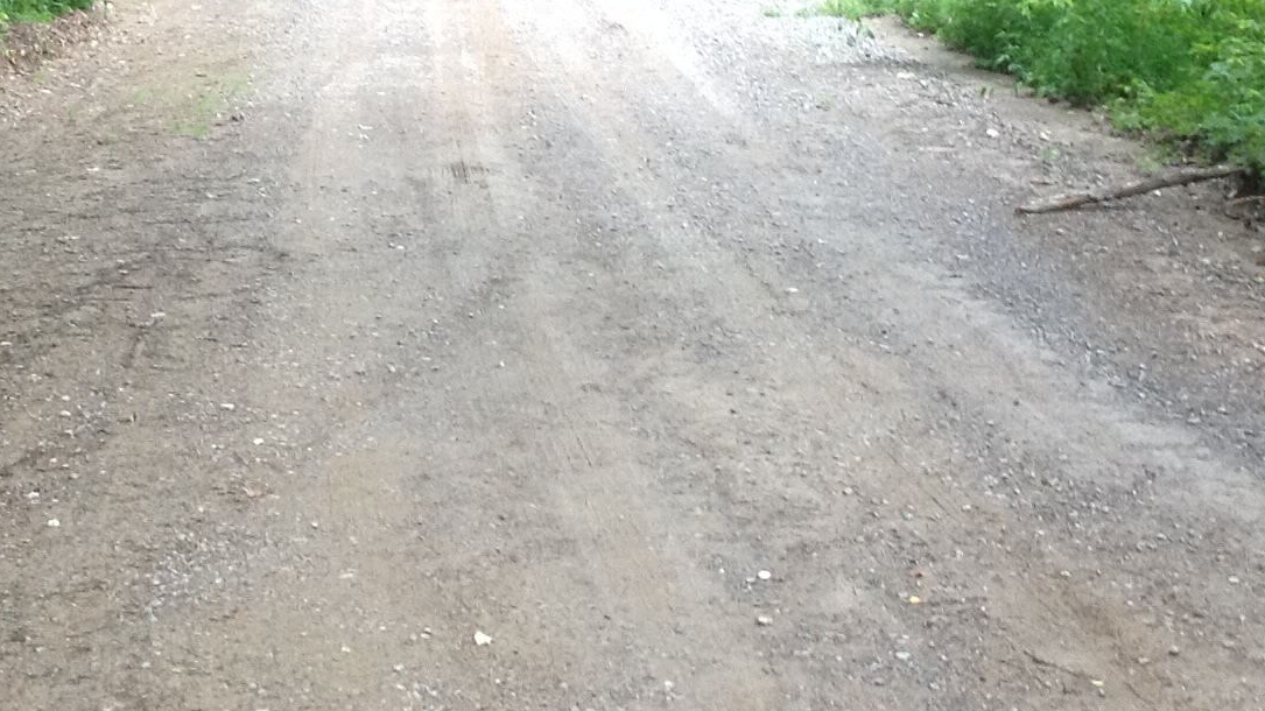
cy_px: 19
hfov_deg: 23.4
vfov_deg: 13.1
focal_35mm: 91
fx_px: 3052
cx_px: 602
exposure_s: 1/15
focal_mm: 4.28
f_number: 2.4
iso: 100
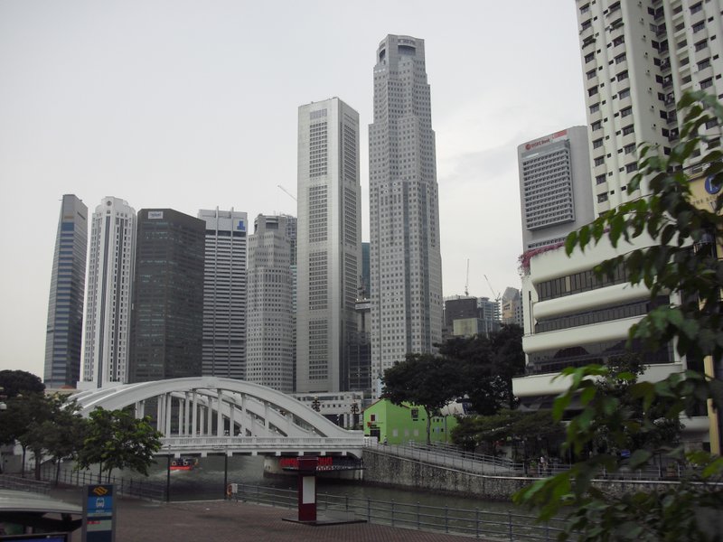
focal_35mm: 38
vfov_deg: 37.7
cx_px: 362
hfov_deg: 49.0
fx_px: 794
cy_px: 271
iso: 100
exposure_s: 1/320
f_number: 2.8
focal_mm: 6.2
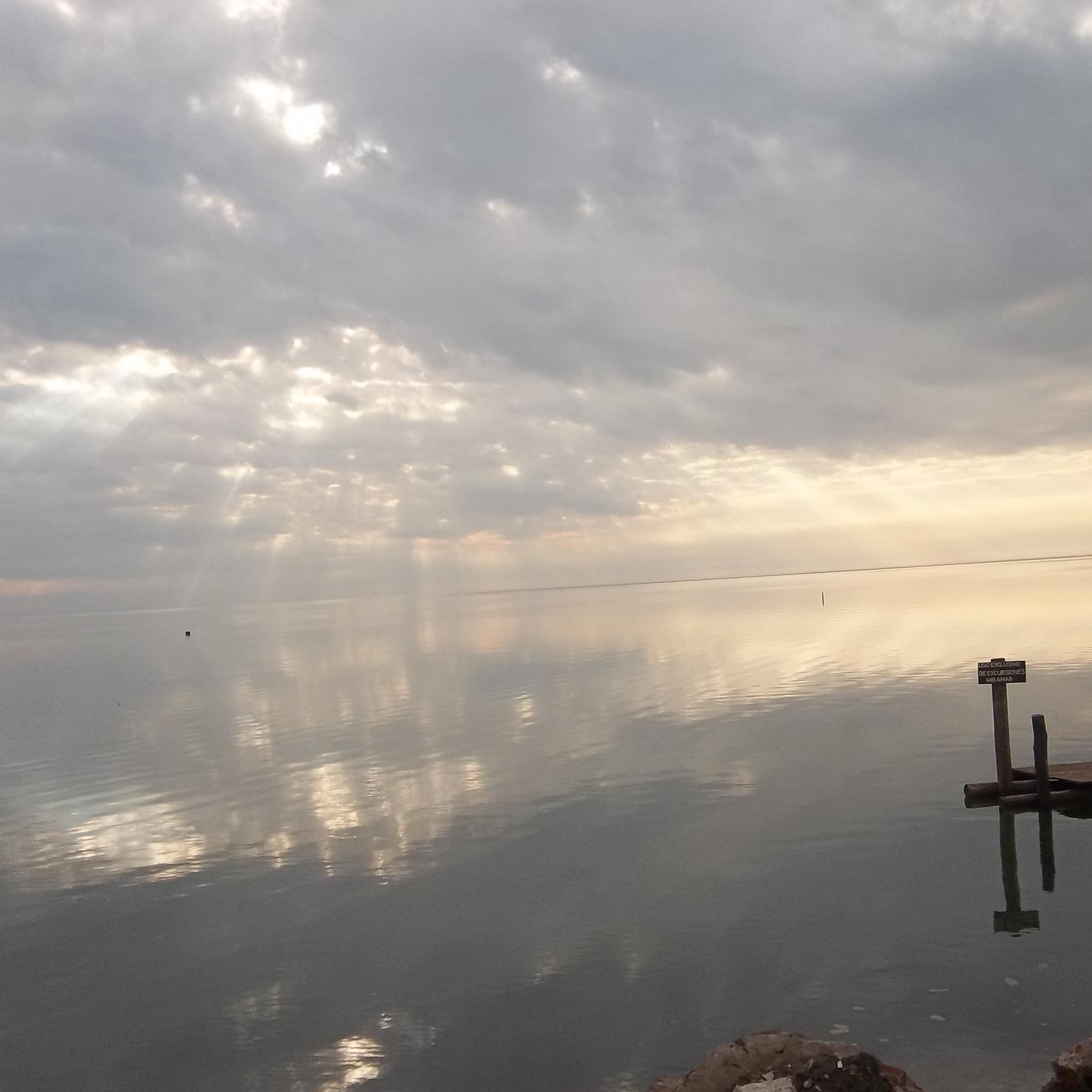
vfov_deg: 40.9
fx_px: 1463
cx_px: 550
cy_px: 614
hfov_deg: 40.9
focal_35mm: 41
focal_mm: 4.9
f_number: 8.9
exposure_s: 1/100
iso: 80
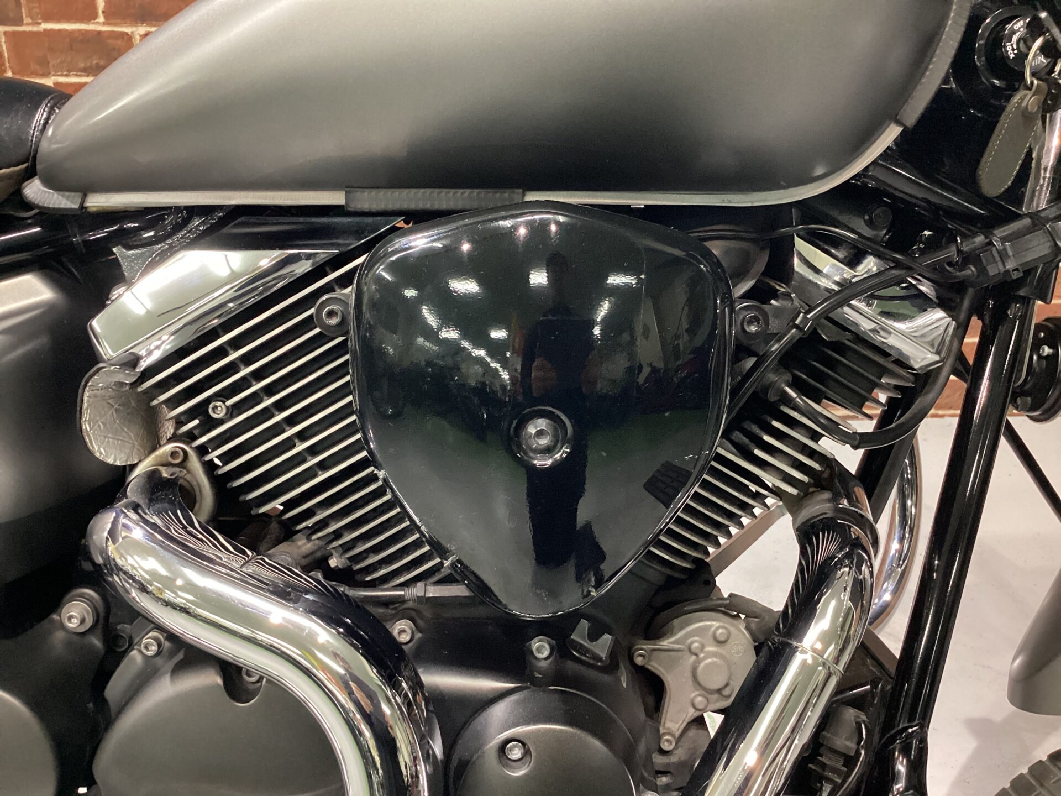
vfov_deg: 45.4
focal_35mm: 31
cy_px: 398
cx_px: 530
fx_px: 950
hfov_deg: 58.4
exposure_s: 1/40
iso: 320
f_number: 2.4
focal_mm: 3.3
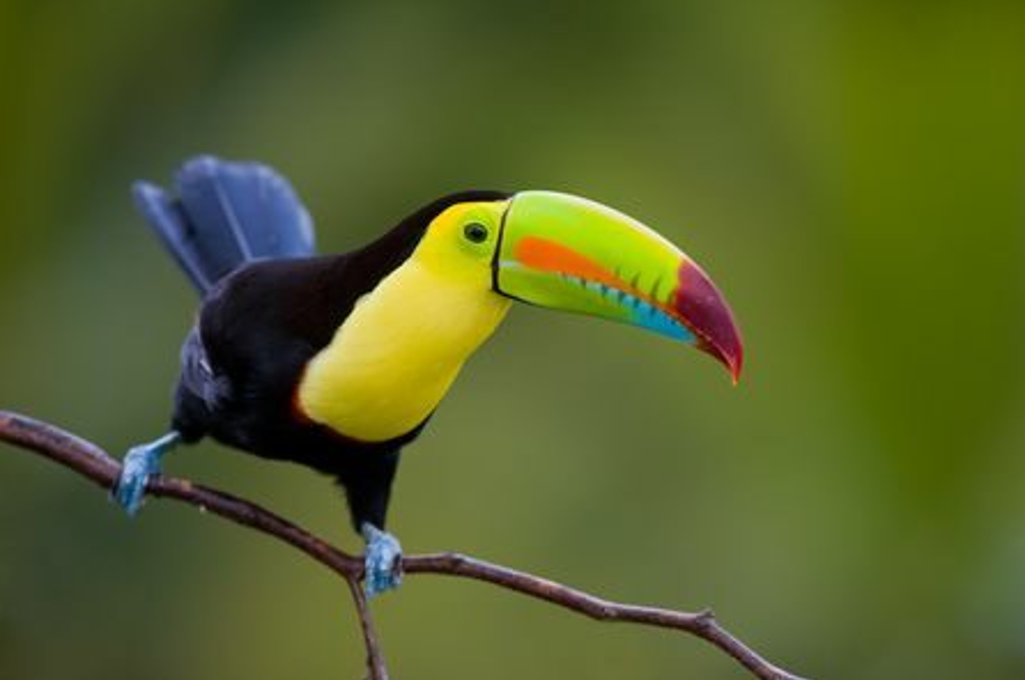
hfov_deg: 2.9
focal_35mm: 706
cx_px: 515
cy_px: 339
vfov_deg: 1.9
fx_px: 20072
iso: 800
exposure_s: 1/200
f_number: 6.3
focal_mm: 700
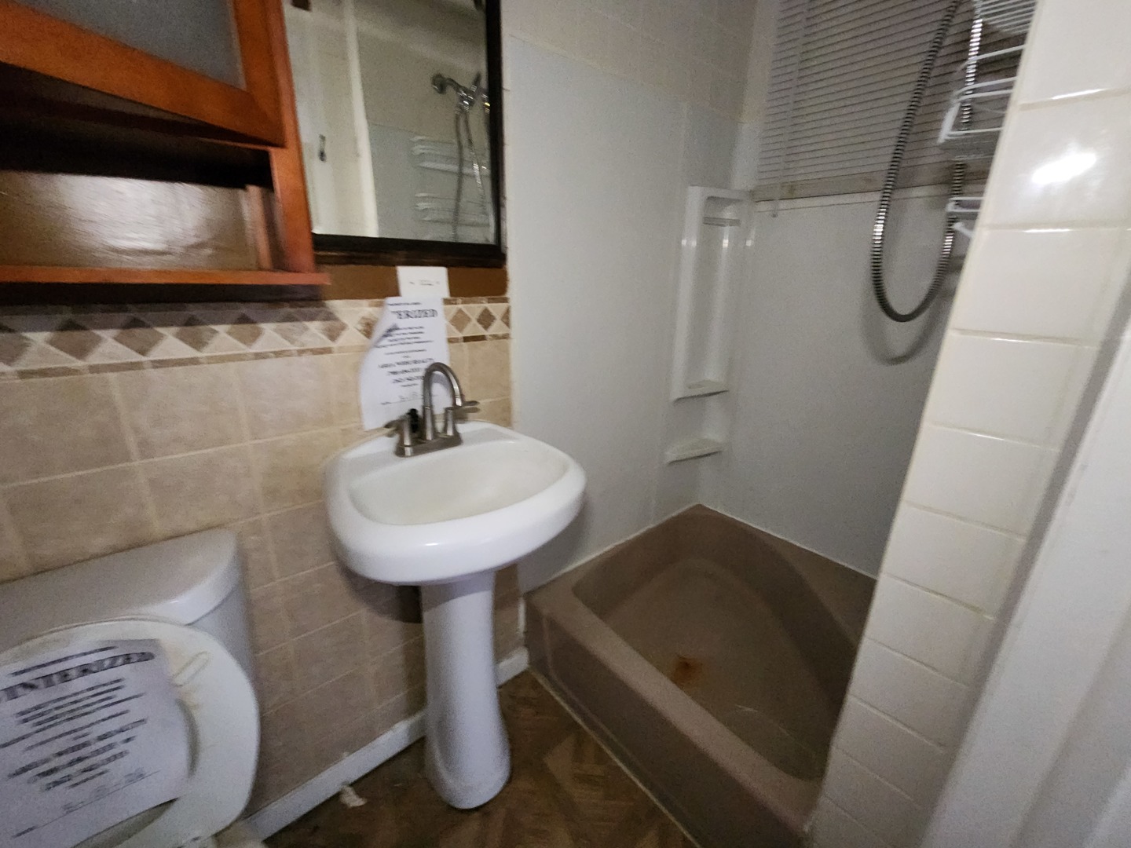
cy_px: 424
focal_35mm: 13
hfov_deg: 106.2
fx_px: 425
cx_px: 566
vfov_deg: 89.9
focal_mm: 2.2
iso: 800
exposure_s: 1/24
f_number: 2.2
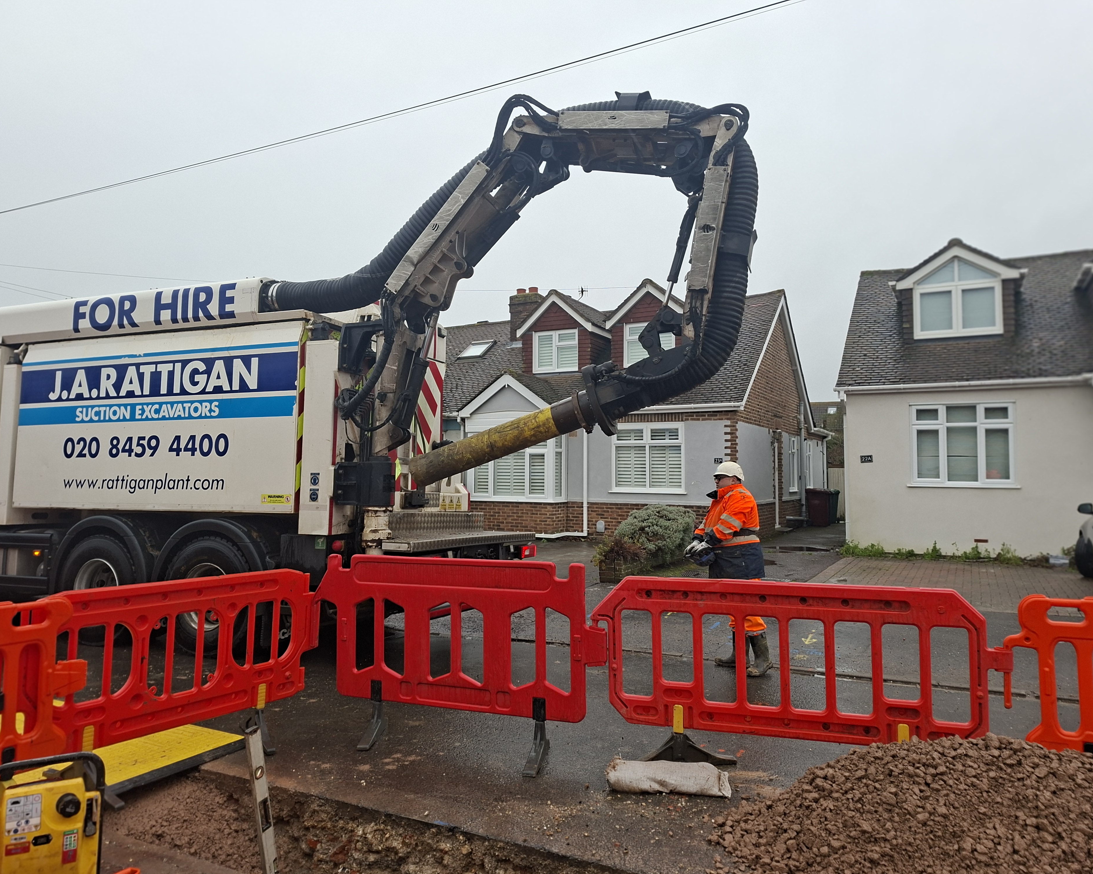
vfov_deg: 58.8
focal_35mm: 24
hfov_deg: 70.3
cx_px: 525
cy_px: 437
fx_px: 776
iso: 50
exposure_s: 1/225
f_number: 1.8
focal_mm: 5.54
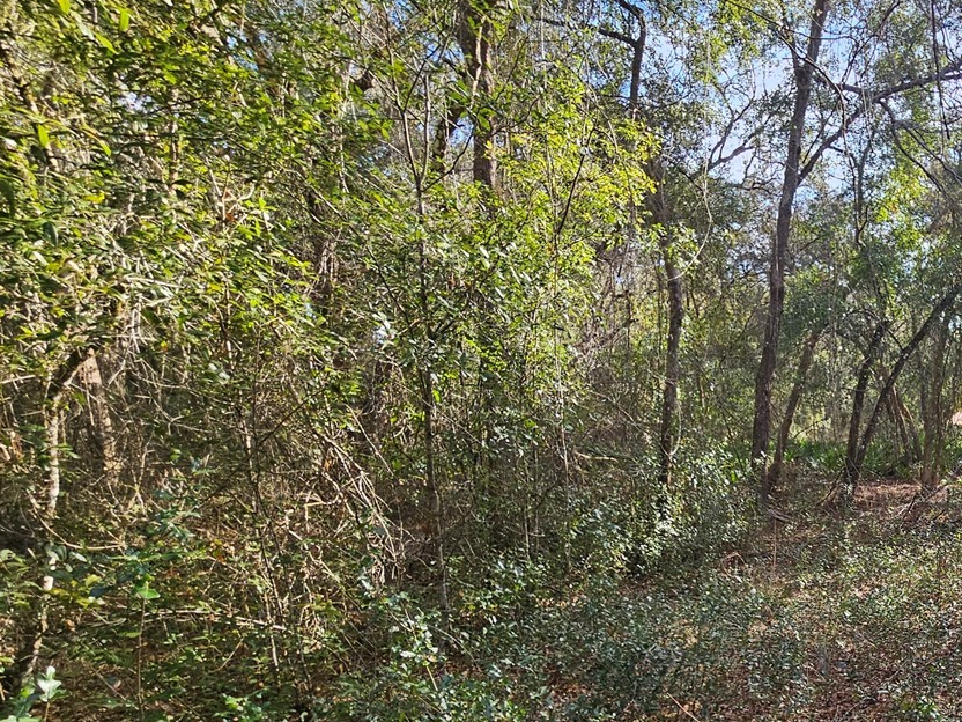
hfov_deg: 57.0
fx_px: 695
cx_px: 908
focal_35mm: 25
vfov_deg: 53.0
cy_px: 518
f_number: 2.2
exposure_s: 1/327
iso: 50
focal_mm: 2.2
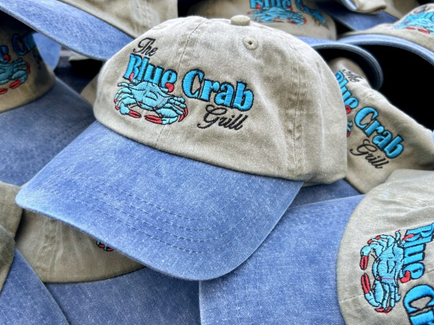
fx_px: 451
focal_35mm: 36
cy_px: 182
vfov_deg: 39.6
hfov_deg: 51.3
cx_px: 203
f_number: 1.5
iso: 40
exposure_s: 1/238
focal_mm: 5.7
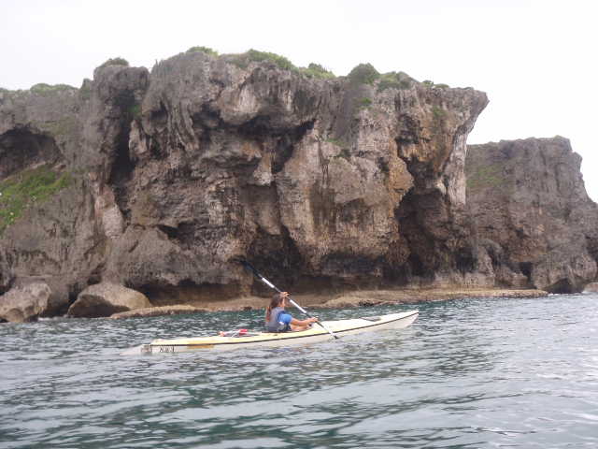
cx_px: 299
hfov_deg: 38.9
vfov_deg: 29.7
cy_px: 224
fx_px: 846
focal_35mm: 49
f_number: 4.4
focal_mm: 8.89
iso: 64
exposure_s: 1/50
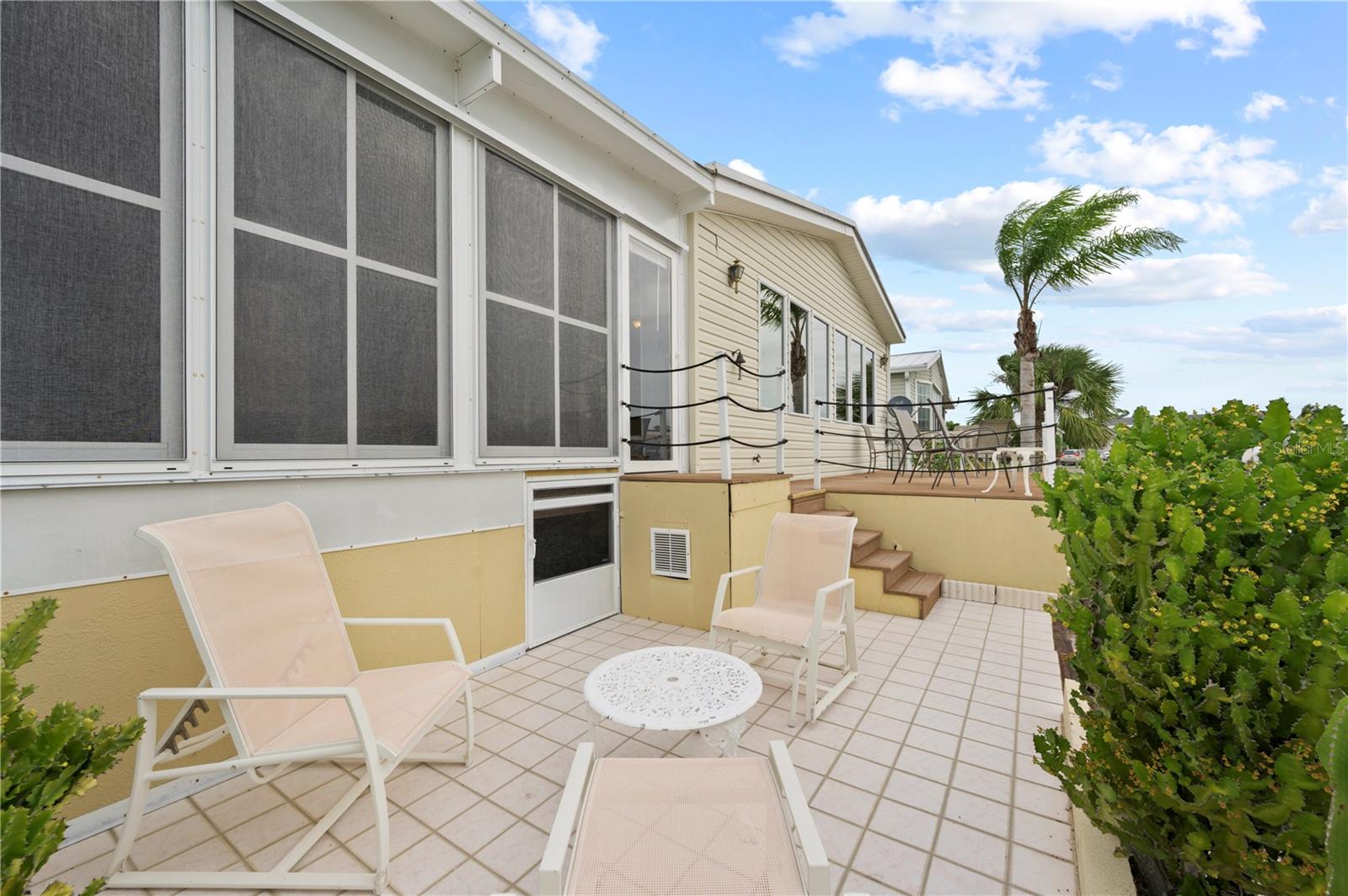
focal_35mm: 14
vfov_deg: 81.1
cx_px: 674
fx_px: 524
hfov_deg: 104.3
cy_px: 448
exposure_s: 1/200
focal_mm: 14
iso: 320
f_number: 9
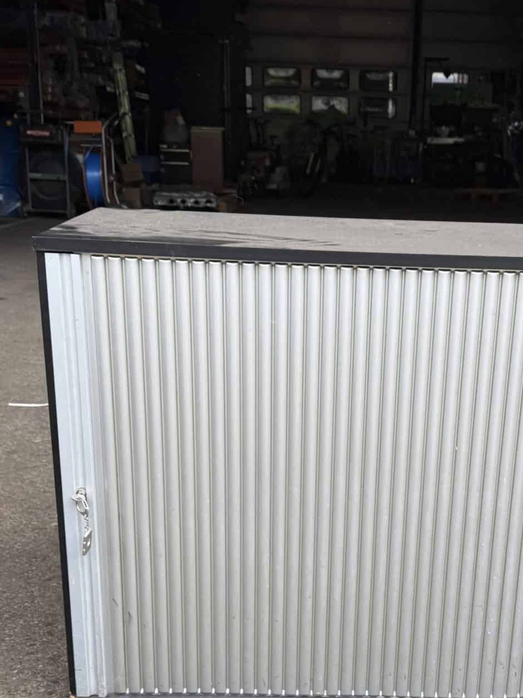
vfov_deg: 38.2
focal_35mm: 49
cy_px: 494
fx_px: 987
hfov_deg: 29.4
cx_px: 369
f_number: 1.78
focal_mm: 6.76
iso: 80
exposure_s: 1/660
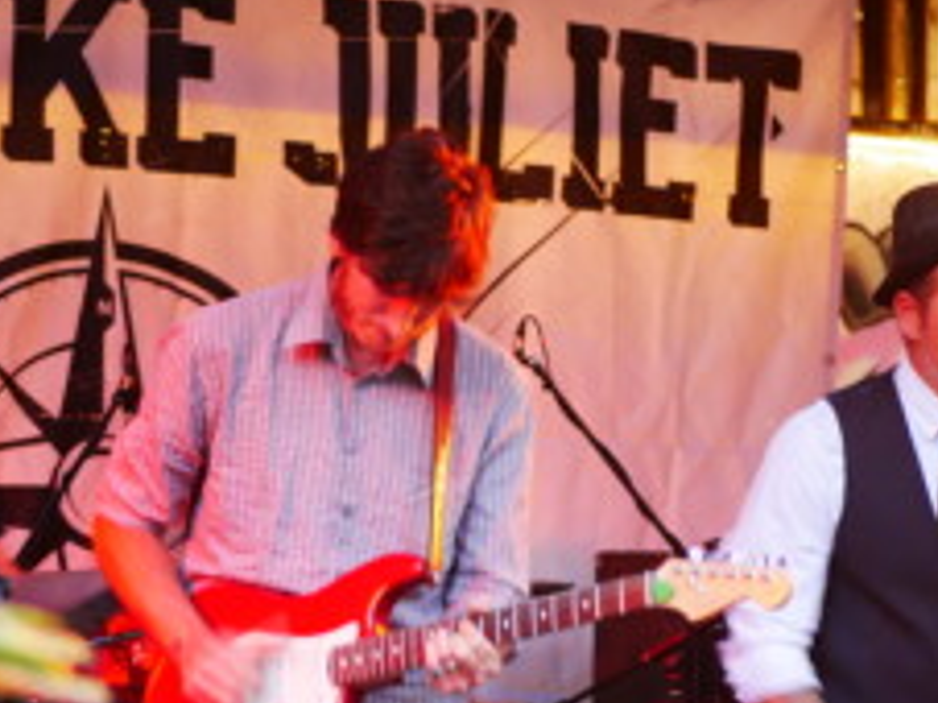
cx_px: 607
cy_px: 618
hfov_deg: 17.9
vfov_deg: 13.3
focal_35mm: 110
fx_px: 2979
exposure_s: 1/13
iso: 400
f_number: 1.7
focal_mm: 25
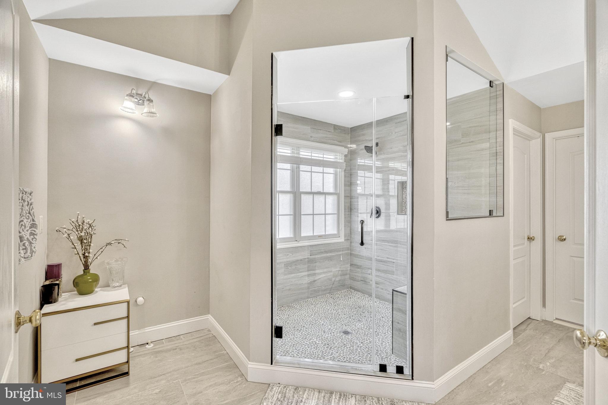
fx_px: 270
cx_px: 304
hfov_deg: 96.7
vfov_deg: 73.7
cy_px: 202
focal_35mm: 16
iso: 1250
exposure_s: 1/30
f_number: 7.1
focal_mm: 16
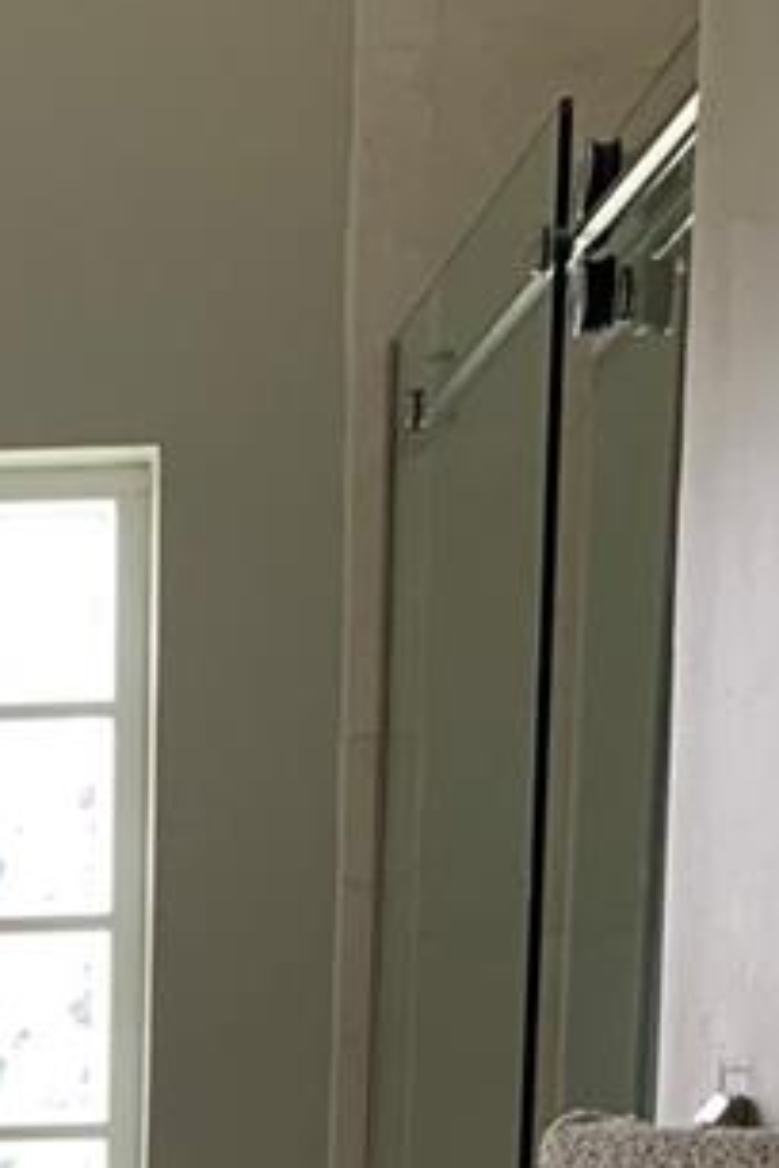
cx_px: -458
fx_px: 3440
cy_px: 1908
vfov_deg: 16.9
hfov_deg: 12.2
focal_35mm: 106
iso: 125
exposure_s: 1/60
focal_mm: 4.25
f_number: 1.8
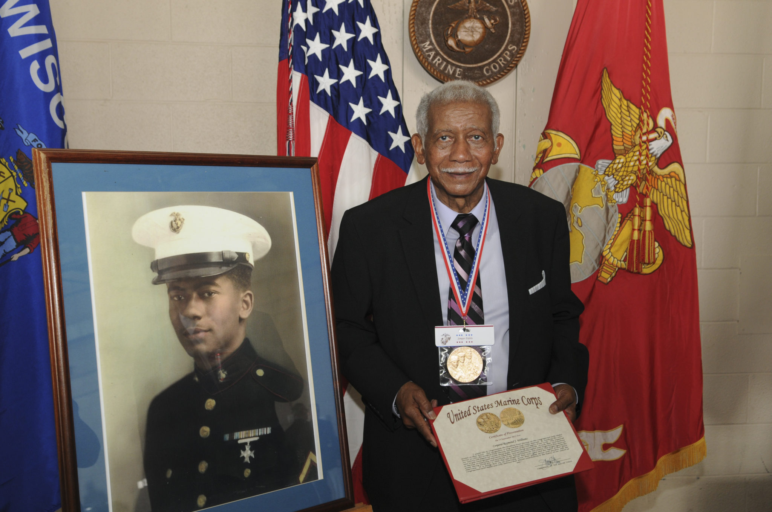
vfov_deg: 34.1
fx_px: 835
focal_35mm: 39
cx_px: 386
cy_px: 256
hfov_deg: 49.6
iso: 400
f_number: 4
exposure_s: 1/60
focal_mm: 26
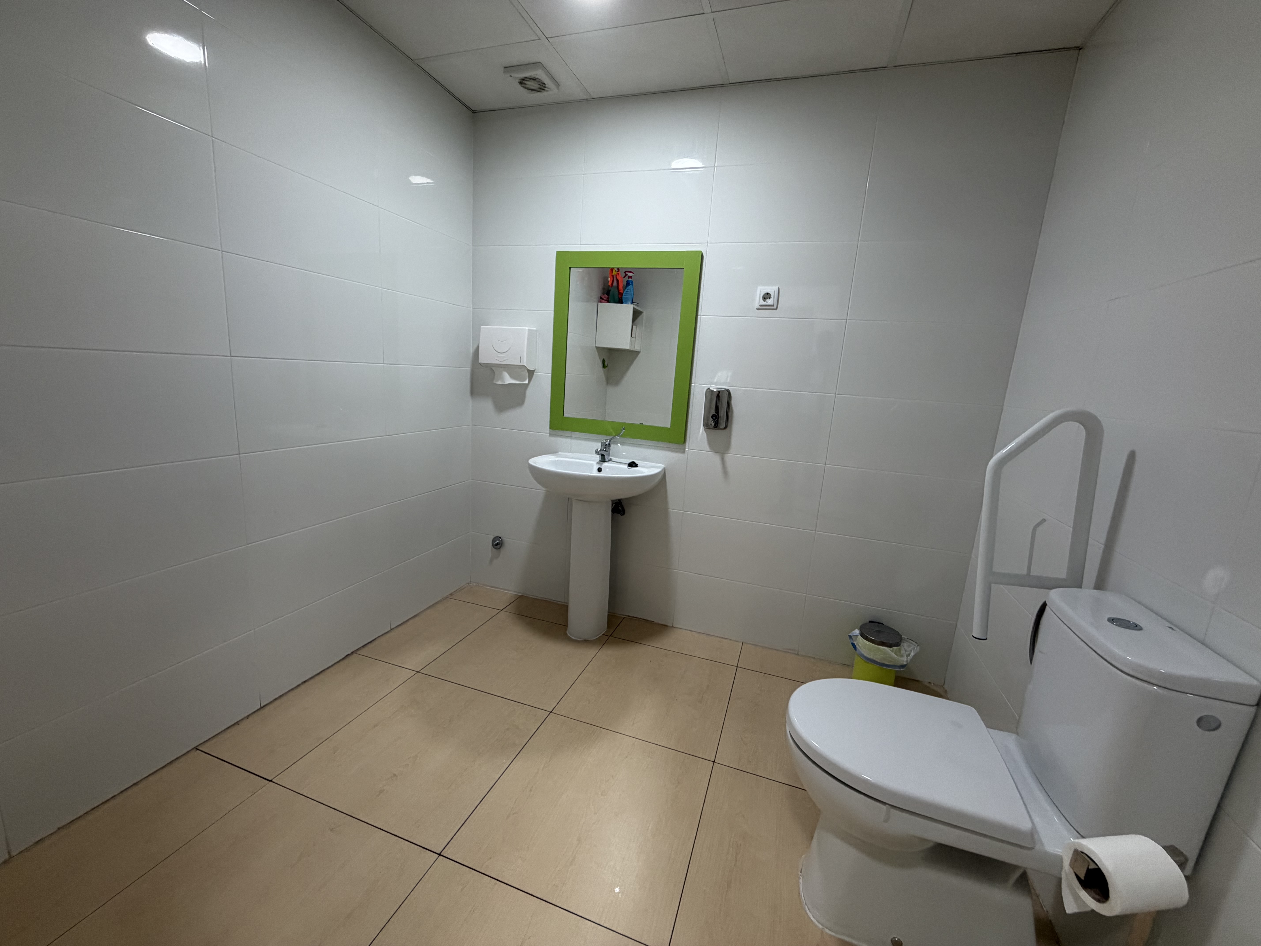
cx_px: 630
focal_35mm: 14
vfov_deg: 85.7
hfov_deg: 102.1
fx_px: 510
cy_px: 473
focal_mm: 2.22
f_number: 2.2
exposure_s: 1/100
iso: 200
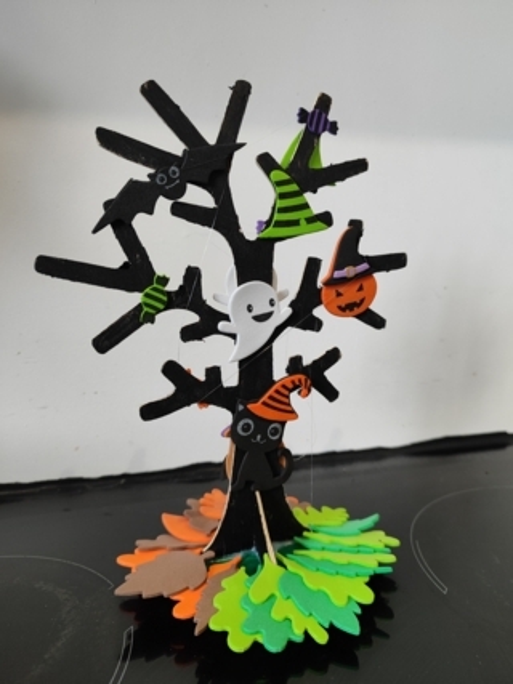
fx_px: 474
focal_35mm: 24
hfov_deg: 56.8
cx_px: 256
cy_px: 342
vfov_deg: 71.6
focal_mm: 5.89
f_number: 1.89
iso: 650
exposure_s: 1/50
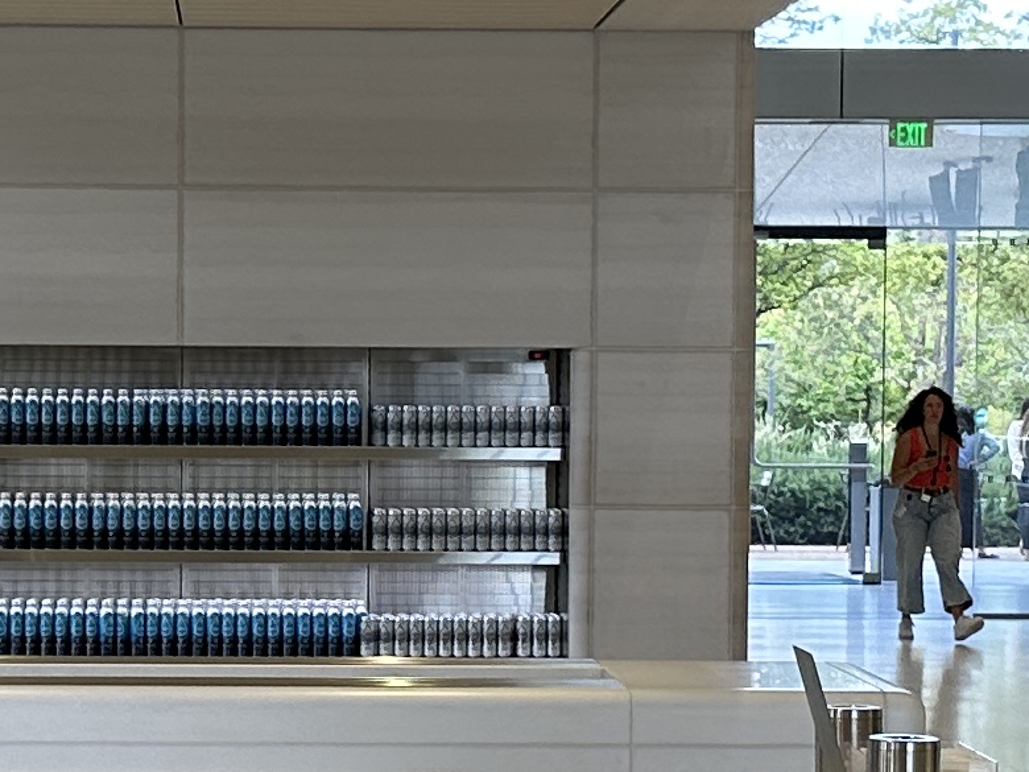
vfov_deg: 11.9
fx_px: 3686
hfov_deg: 15.9
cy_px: 529
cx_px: 326
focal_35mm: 124
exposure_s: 1/183
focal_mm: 6.86
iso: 125
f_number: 1.78
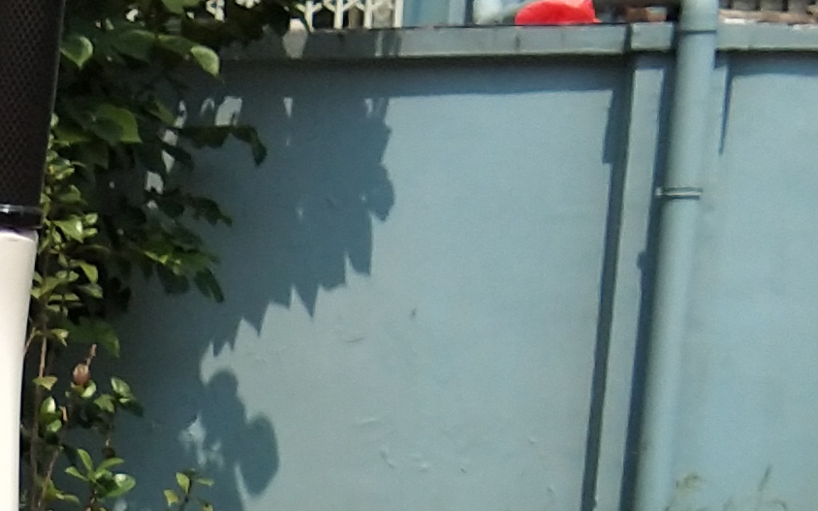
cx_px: -338
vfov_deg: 7.6
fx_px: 3611
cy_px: 1153
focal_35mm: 162
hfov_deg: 12.4
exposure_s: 1/1060
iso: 50
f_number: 2.2
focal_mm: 3.69
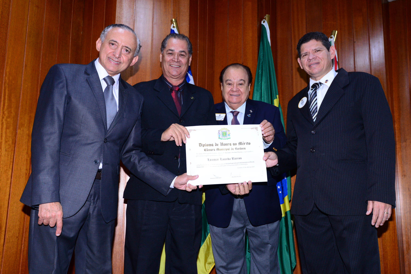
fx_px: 400
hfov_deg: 54.4
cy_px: 137
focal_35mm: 35
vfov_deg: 37.9
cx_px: 206
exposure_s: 1/125
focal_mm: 35
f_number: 5
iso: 1600
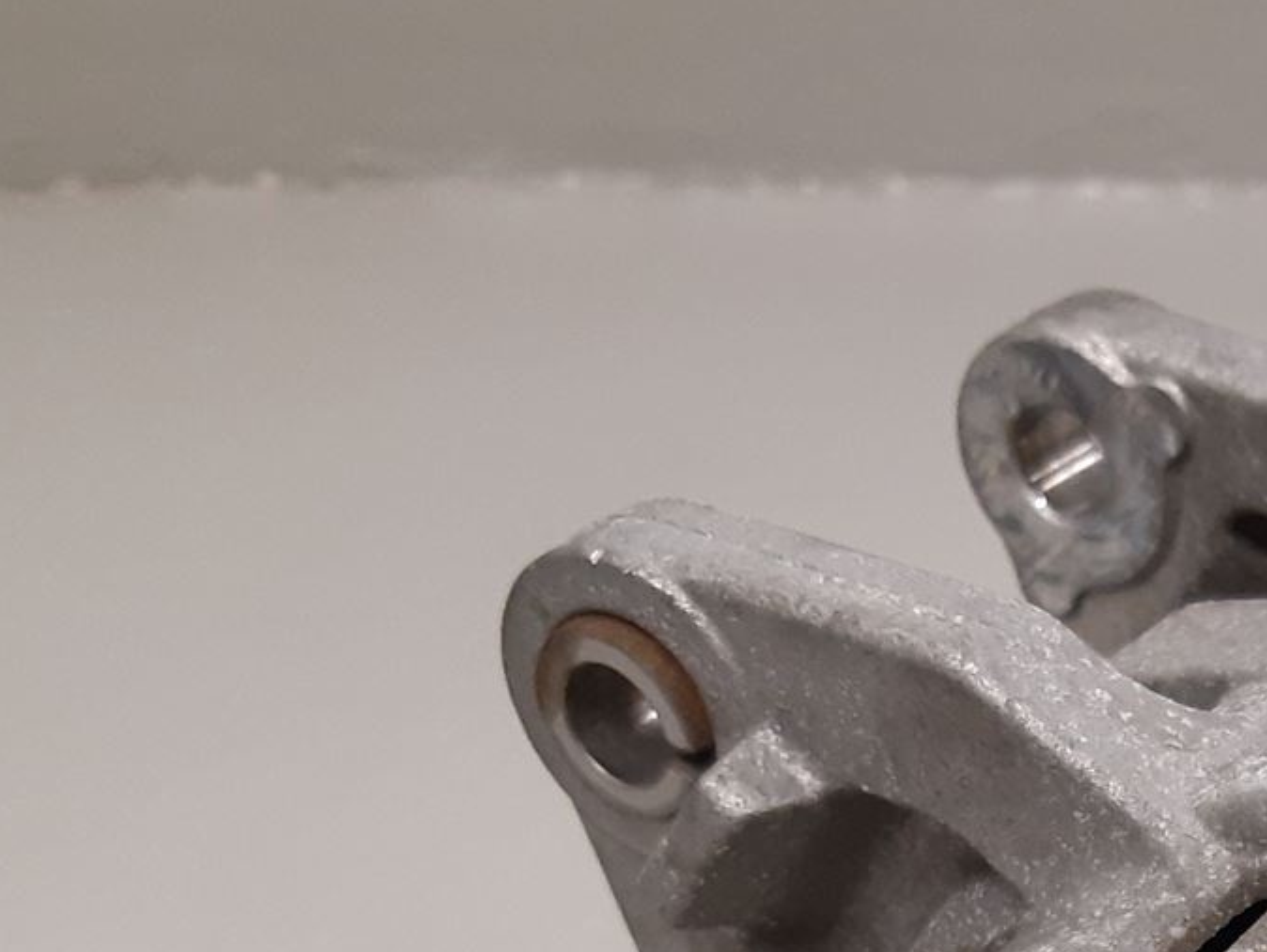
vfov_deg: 17.5
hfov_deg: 22.9
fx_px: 2893
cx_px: 1485
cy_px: 1246
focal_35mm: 79
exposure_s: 1/50
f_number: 1.7
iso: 160
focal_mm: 3.93
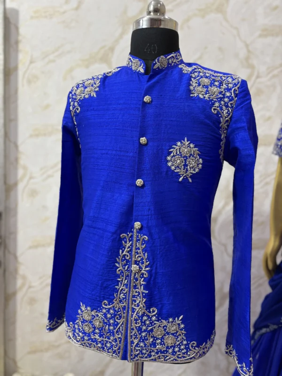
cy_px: 188
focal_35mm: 26
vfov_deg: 67.3
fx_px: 282
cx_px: 141
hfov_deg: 53.1
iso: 80
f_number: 1.6
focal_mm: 6
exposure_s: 1/50
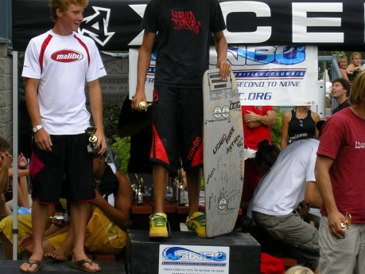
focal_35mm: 143
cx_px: 162
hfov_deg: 13.8
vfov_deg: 10.4
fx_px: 1507
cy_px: 119
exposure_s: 1/160
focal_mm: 17.4
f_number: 5
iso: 64
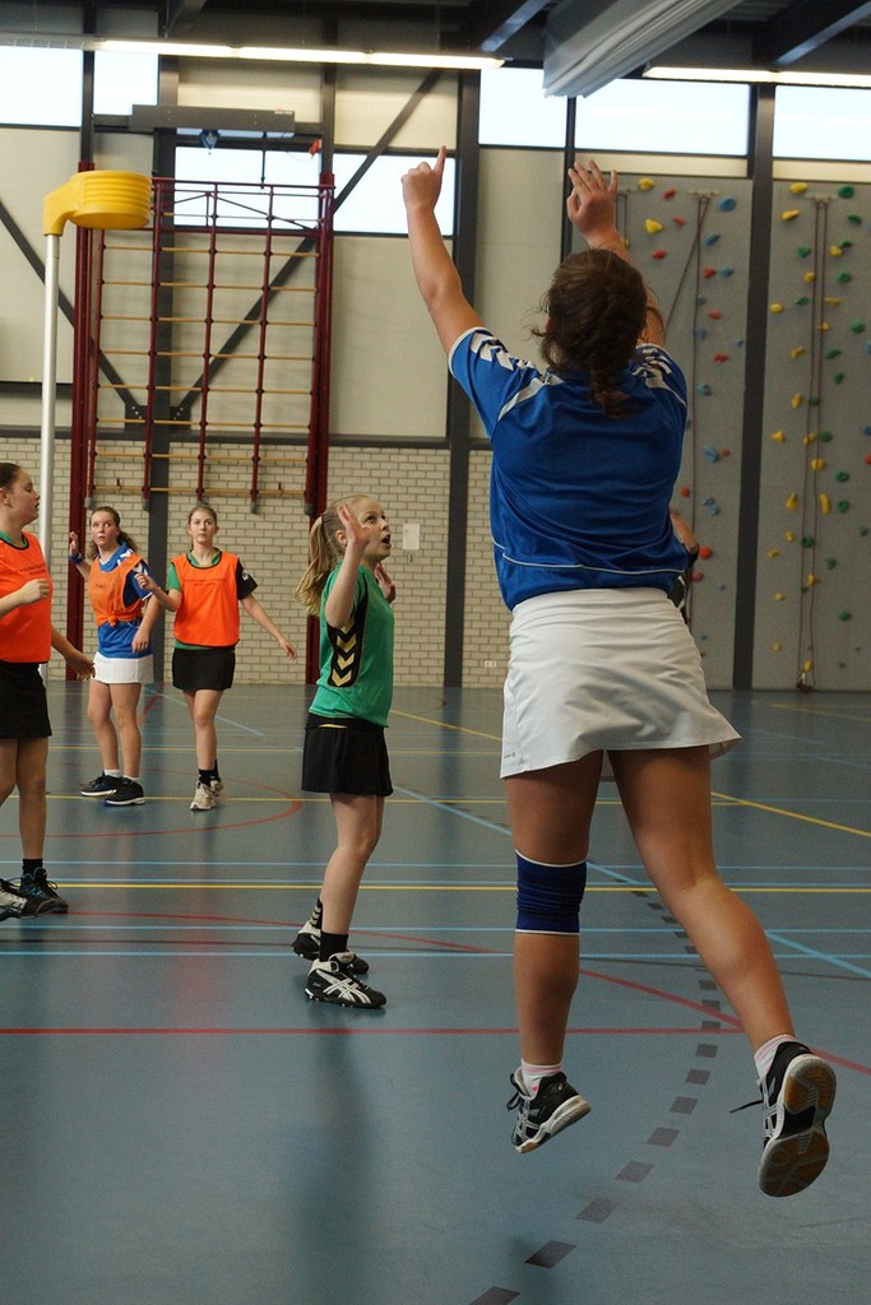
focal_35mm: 33
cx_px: 436
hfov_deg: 40.0
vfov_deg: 57.2
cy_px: 652
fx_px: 1197
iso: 800
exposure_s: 1/320
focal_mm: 22
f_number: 4
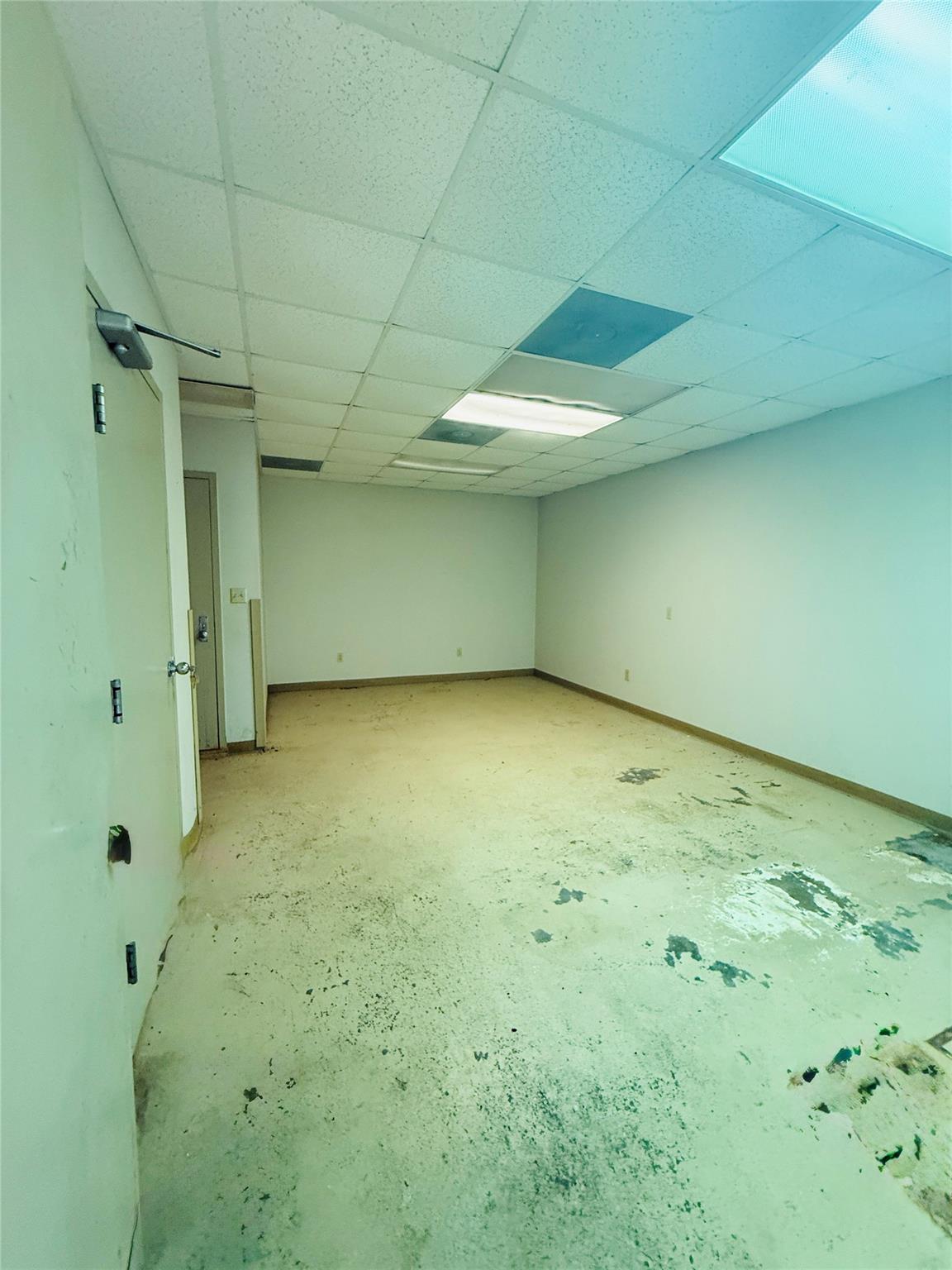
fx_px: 513
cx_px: 476
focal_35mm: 14
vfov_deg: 102.1
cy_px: 635
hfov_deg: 85.7
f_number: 2.2
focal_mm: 2.22
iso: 400
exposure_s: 1/60
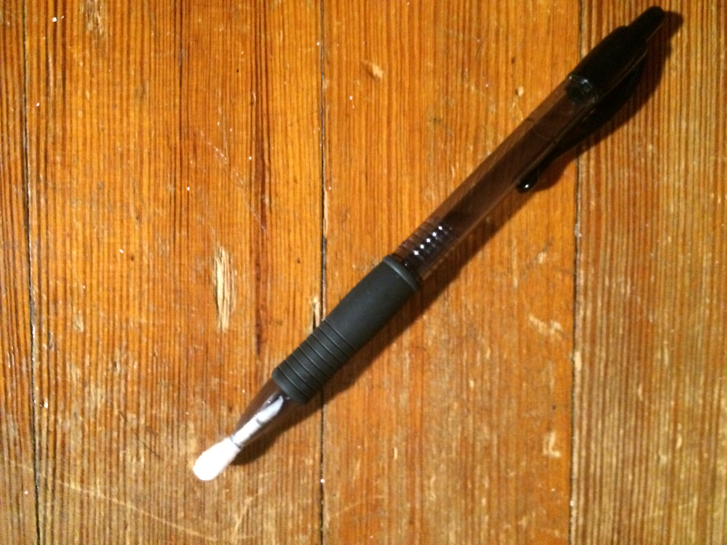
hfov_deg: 61.7
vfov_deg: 48.2
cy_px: 272
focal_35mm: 29
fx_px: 609
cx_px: 364
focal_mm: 4.15
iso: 500
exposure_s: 1/15
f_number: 2.2
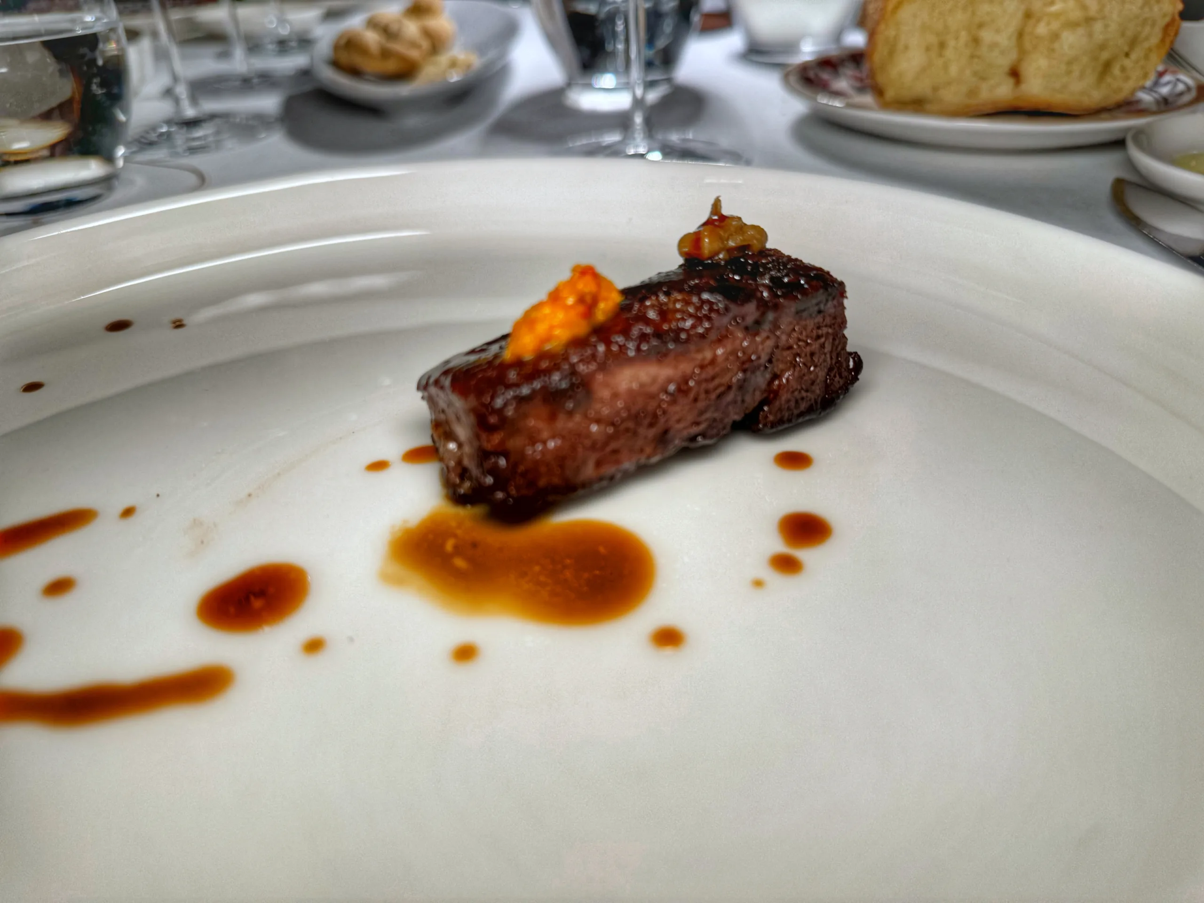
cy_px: 452
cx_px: 602
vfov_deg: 56.8
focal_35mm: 24
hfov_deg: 71.6
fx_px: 835
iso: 64
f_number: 1.78
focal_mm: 6.76
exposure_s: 1/126
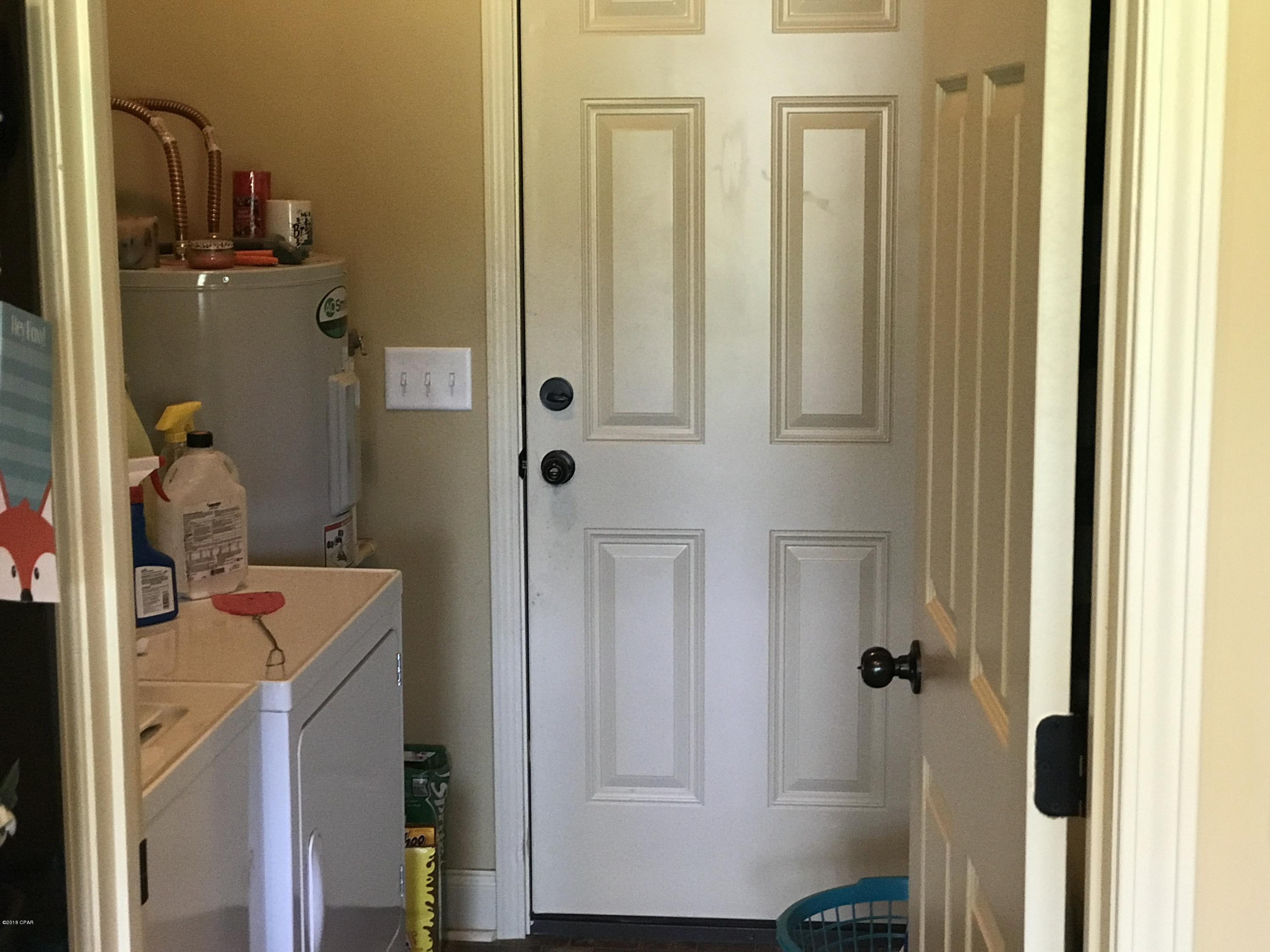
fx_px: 2091
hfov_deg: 33.8
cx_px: 635
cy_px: 476
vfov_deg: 25.7
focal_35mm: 57
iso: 400
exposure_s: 1/60
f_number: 2.8
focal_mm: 6.6
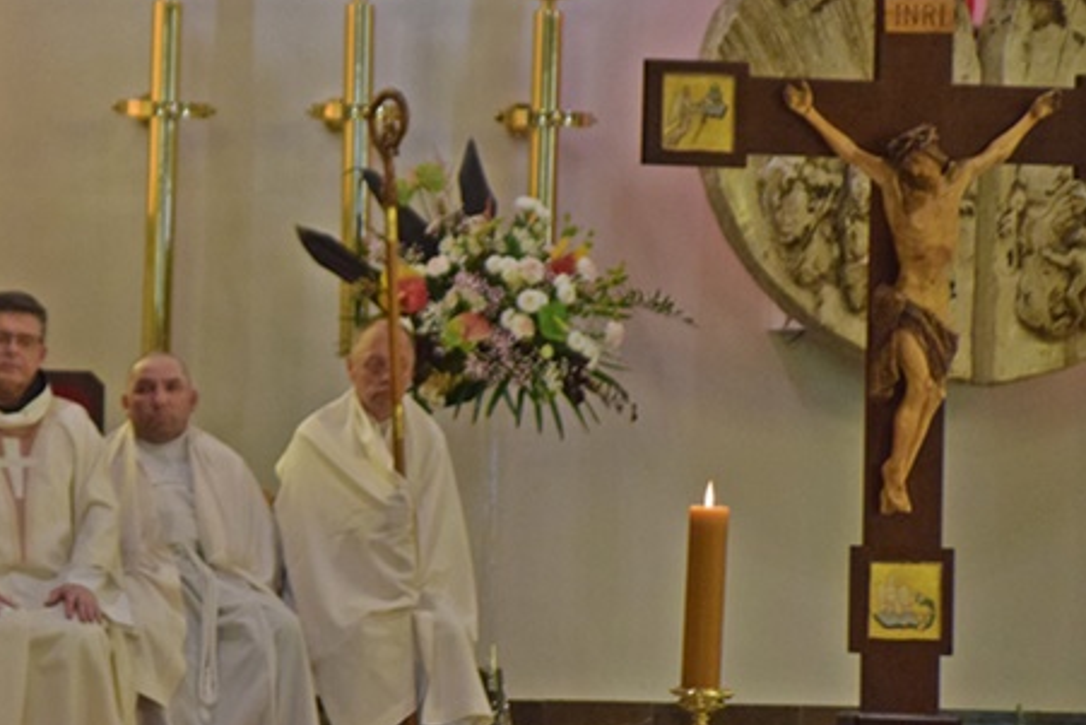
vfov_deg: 3.8
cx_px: 146
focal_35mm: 364
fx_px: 10984
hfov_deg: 5.7
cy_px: 223
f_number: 5.6
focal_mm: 116
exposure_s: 1/200
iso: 2800
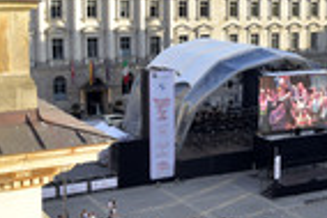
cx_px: 351
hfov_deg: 24.9
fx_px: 691
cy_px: 73
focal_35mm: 76
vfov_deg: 17.9
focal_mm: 24
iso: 160
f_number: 7.1
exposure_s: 1/125
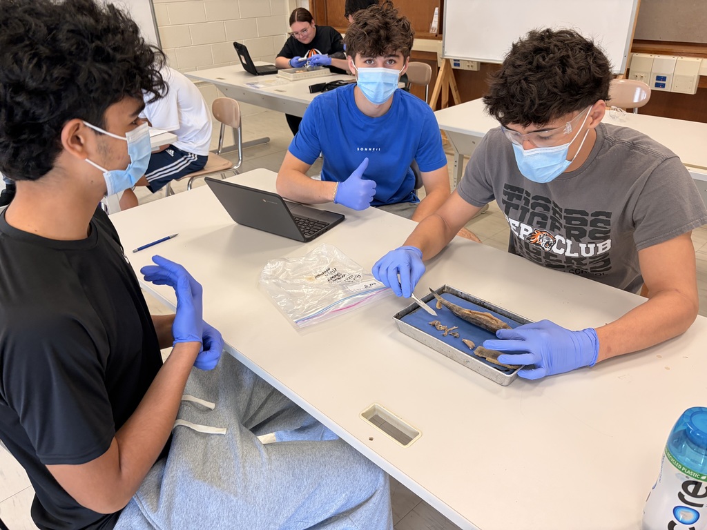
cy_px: 265
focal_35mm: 26
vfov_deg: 53.1
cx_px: 354
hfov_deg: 67.3
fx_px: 531
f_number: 1.6
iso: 80
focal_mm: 5.96
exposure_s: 1/60
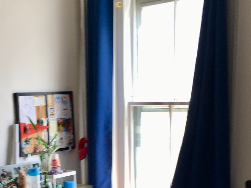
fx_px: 442
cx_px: 125
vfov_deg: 23.3
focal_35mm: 61
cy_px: 177
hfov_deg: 31.7
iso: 32
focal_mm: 4.15
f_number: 2.2
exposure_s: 1/60
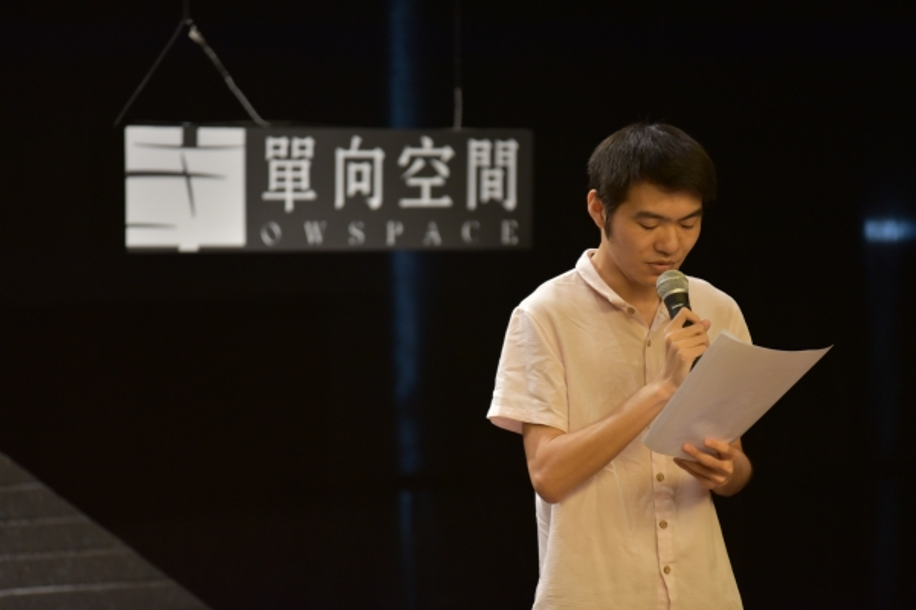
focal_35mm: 200
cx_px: 458
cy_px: 305
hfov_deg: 10.3
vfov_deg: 6.9
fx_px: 5088
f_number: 2.8
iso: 1250
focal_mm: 200
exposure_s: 1/125
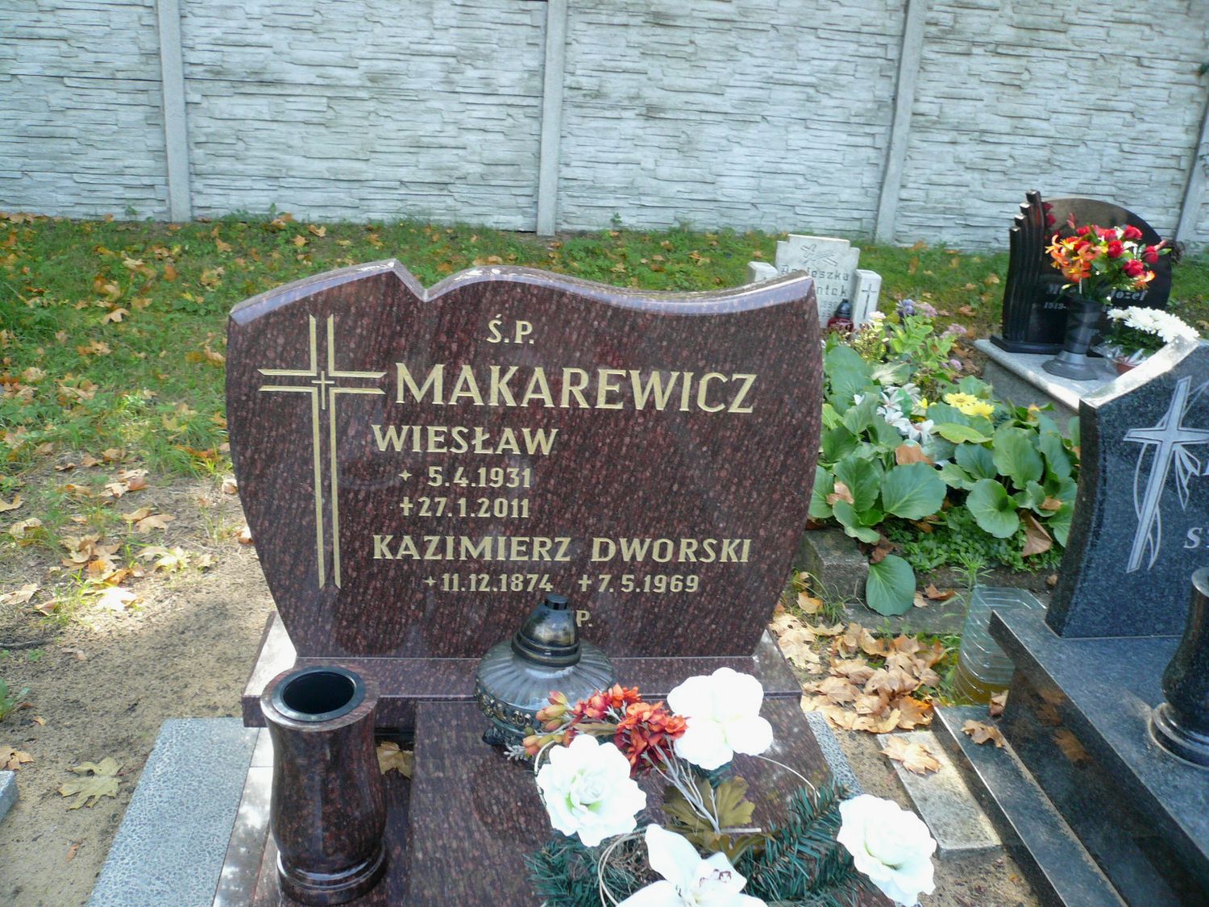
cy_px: 454
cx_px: 604
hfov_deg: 63.4
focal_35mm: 28
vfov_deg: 49.7
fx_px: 978
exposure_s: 1/80
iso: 100
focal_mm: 4.6
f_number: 2.8
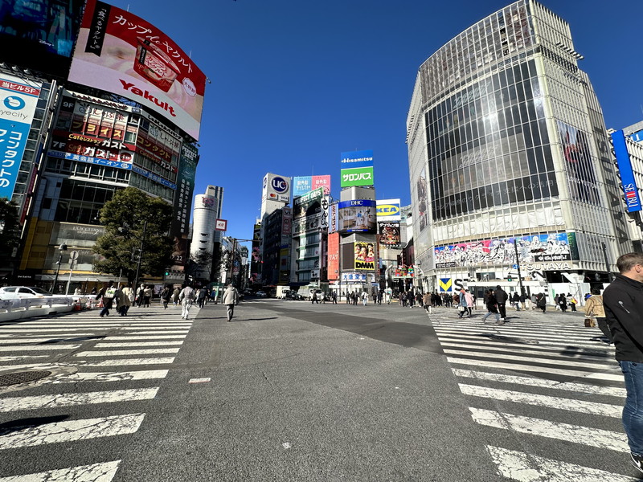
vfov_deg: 85.7
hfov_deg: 102.1
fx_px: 260
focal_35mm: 14
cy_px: 241
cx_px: 322
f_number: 2.2
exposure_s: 1/1916
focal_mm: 2.22
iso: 50
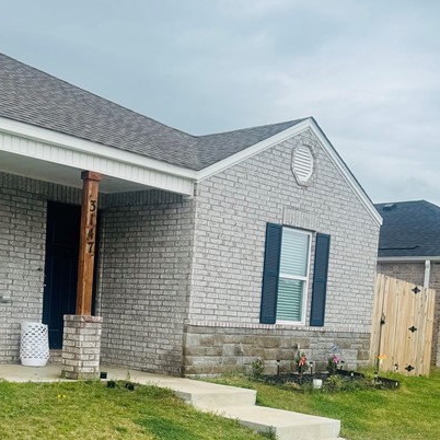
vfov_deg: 30.8
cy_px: 352
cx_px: 180
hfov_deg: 31.6
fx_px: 777
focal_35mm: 54
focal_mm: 6.76
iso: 80
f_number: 1.78
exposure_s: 1/4310
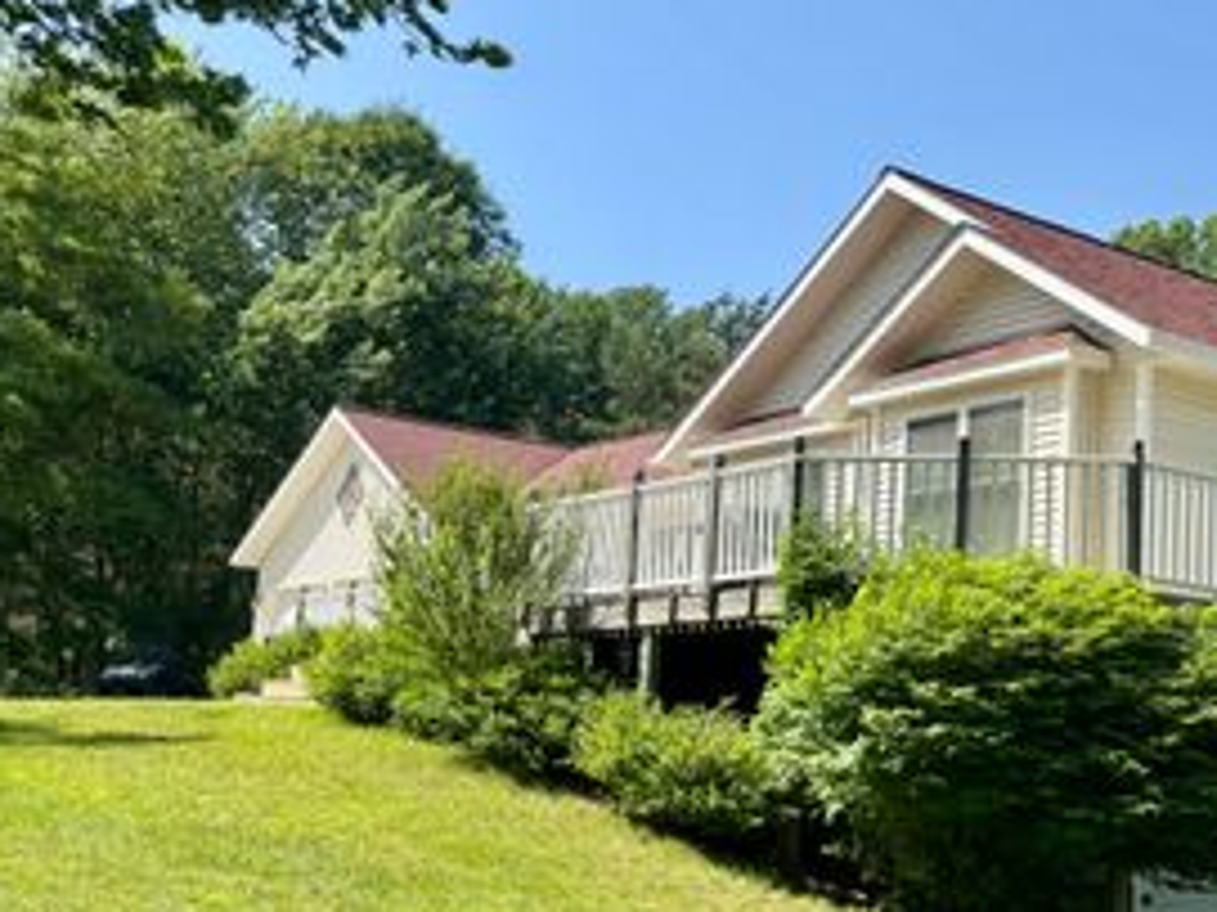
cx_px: 1037
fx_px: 1687
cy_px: 514
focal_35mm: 48
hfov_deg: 37.7
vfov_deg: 30.2
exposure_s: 1/2105
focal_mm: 5.96
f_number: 1.6
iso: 50
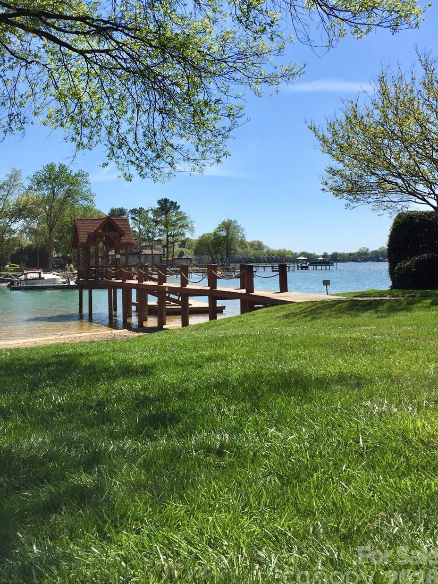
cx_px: 170
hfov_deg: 39.5
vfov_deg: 51.0
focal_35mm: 36
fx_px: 607
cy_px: 236
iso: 32
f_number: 2.2
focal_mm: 4.15
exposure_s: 1/2825
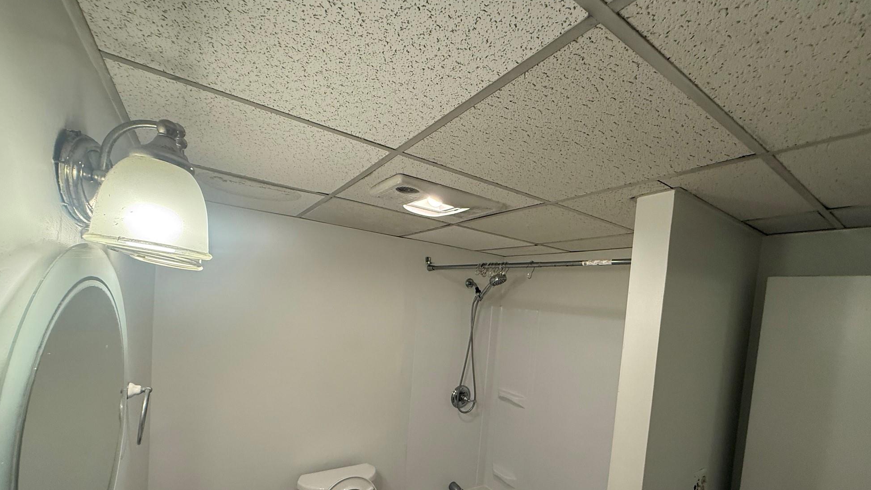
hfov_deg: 99.3
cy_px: 323
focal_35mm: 16
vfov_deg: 65.5
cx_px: 450
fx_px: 370
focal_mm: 2.22
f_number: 2.2
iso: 250
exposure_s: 1/120
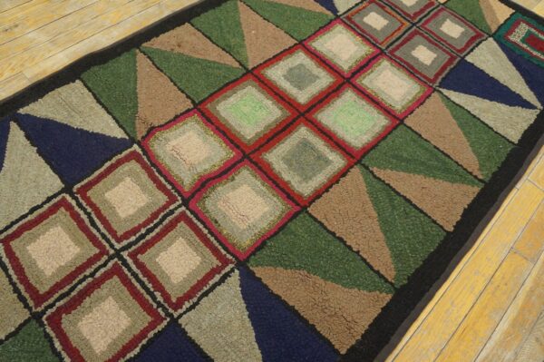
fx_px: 408
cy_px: 181
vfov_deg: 47.9
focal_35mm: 27
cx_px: 272
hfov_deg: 67.4
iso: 2500
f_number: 4
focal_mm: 18
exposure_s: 1/160
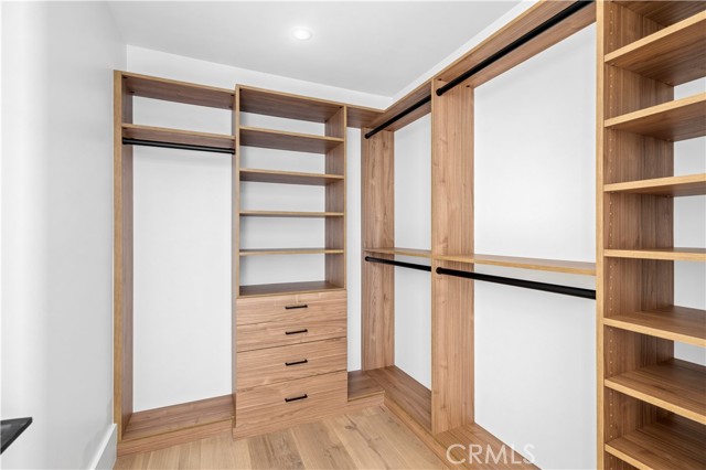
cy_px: 235
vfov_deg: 73.7
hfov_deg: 96.8
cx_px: 353
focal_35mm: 16
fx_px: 314
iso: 200
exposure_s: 2.5
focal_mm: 16
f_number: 9
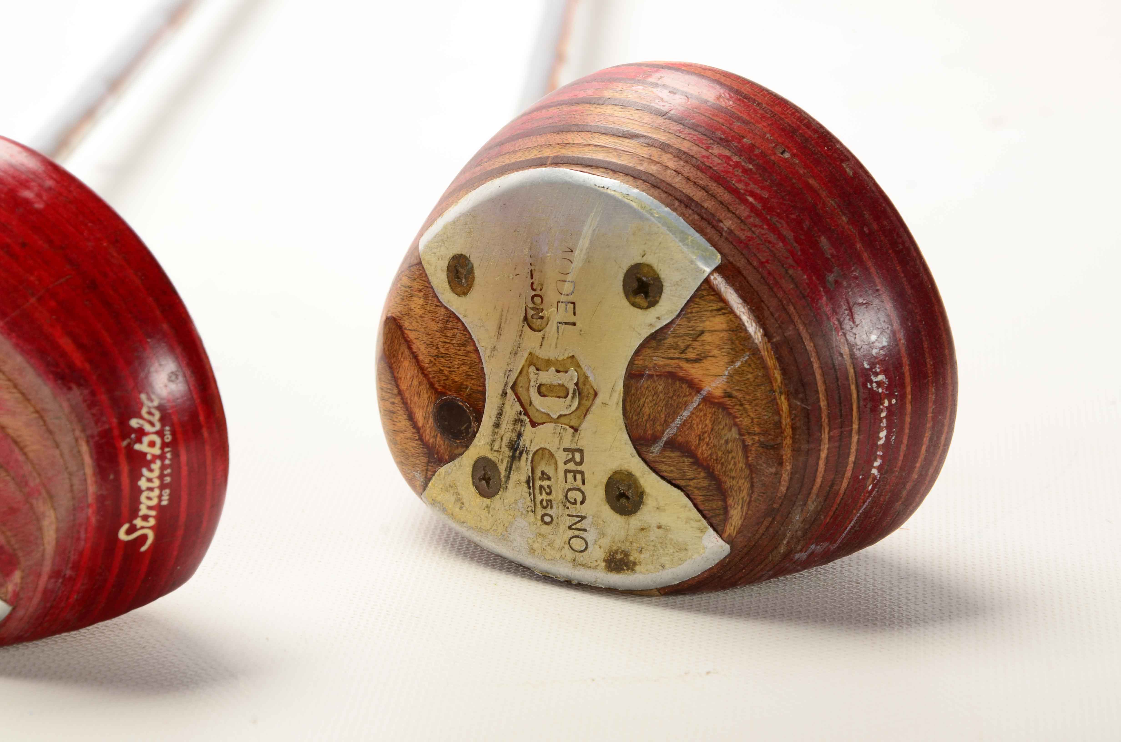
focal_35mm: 158
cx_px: 560
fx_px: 4894
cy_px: 371
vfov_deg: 8.7
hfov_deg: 13.1
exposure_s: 1/160
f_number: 14
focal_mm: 105
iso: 200
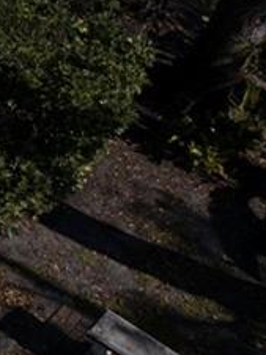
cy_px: -24
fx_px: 1745
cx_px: -949
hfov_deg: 6.3
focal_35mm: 170
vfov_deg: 11.5
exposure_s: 1/2000
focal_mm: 12.29
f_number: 2.8
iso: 170
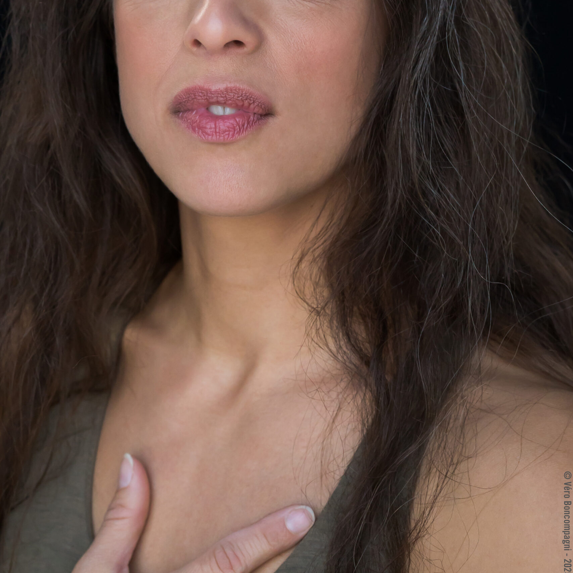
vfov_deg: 7.3
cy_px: 149
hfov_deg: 7.3
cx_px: 287
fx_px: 4495
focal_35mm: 240
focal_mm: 188
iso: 4000
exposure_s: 1/200
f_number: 8
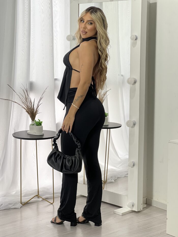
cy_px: 118
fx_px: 528
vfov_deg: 25.3
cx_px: 89
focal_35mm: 77
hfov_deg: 19.1
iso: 64
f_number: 2.8
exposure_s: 1/120
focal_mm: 9
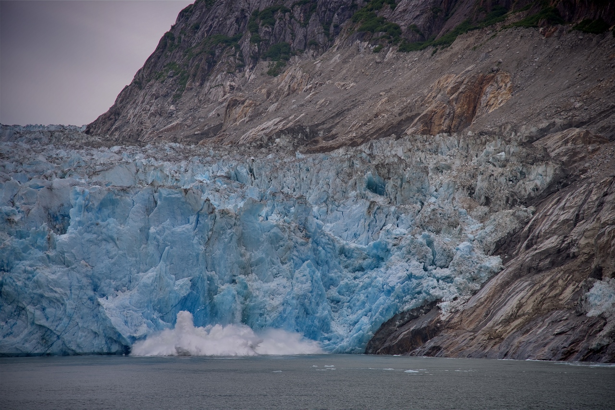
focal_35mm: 120
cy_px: 205
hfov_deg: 17.1
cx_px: 308
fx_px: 2050
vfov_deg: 11.4
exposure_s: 1/250
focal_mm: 120
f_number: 4.5
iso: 100
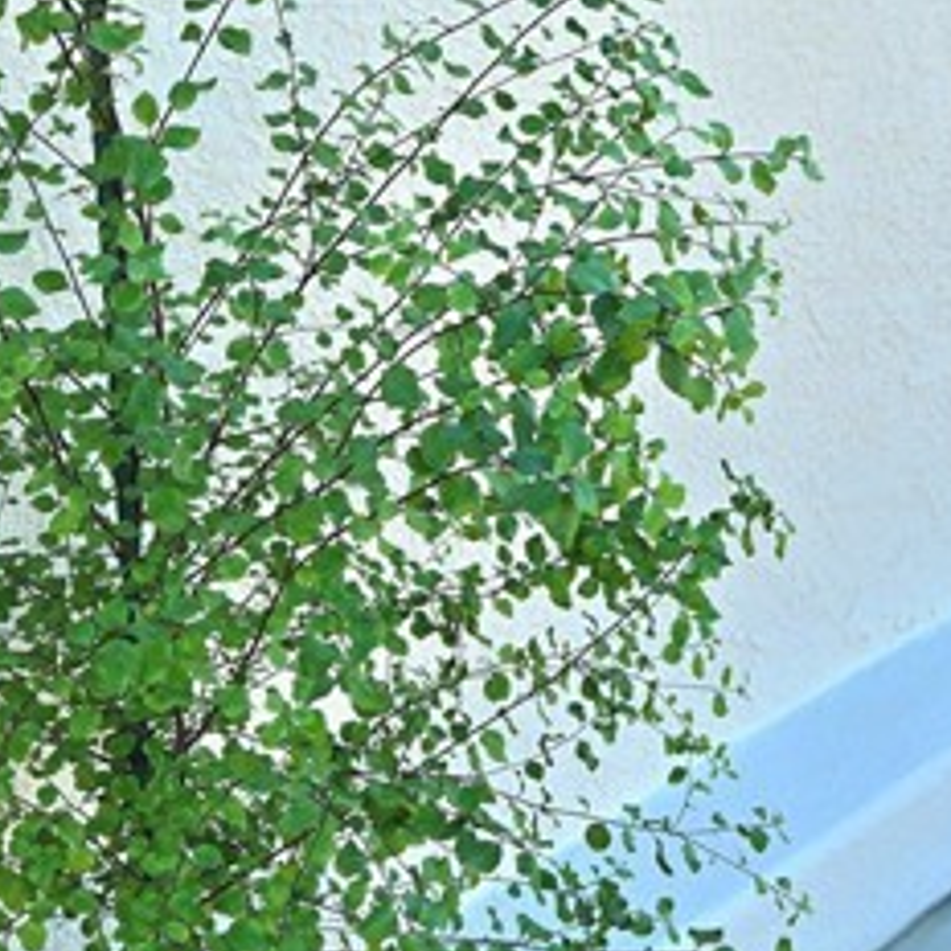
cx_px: 603
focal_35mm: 56
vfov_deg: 29.8
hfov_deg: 30.4
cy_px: 189
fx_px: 1741
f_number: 1.8
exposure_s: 1/500
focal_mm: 5.4
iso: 25
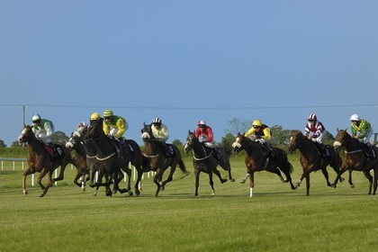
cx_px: 189
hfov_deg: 14.4
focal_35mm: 142
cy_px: 126
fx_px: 1496
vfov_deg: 9.6
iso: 100
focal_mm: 95
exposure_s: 1/1000
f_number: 4
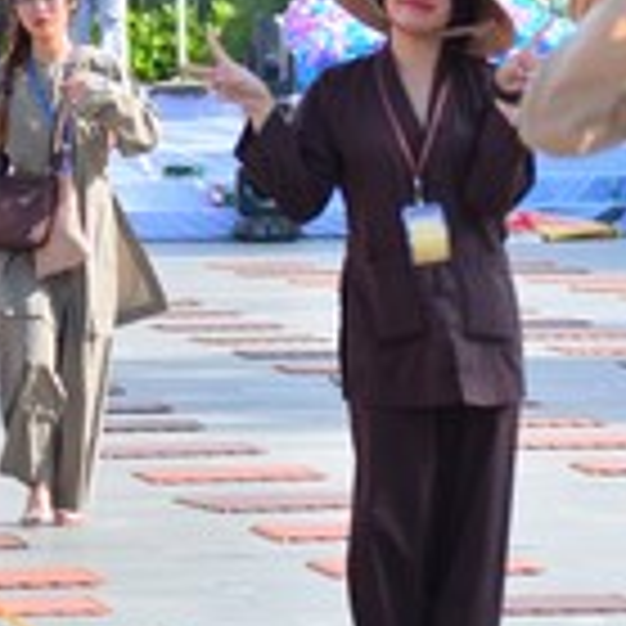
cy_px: -234
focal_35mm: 389
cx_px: 167
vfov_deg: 4.5
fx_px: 7959
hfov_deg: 4.5
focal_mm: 98
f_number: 4.5
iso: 125
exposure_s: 1/500
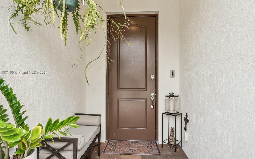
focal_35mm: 25
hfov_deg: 72.6
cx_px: 125
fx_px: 174
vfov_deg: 49.2
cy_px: 73
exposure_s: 1/50
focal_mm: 24
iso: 200
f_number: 9
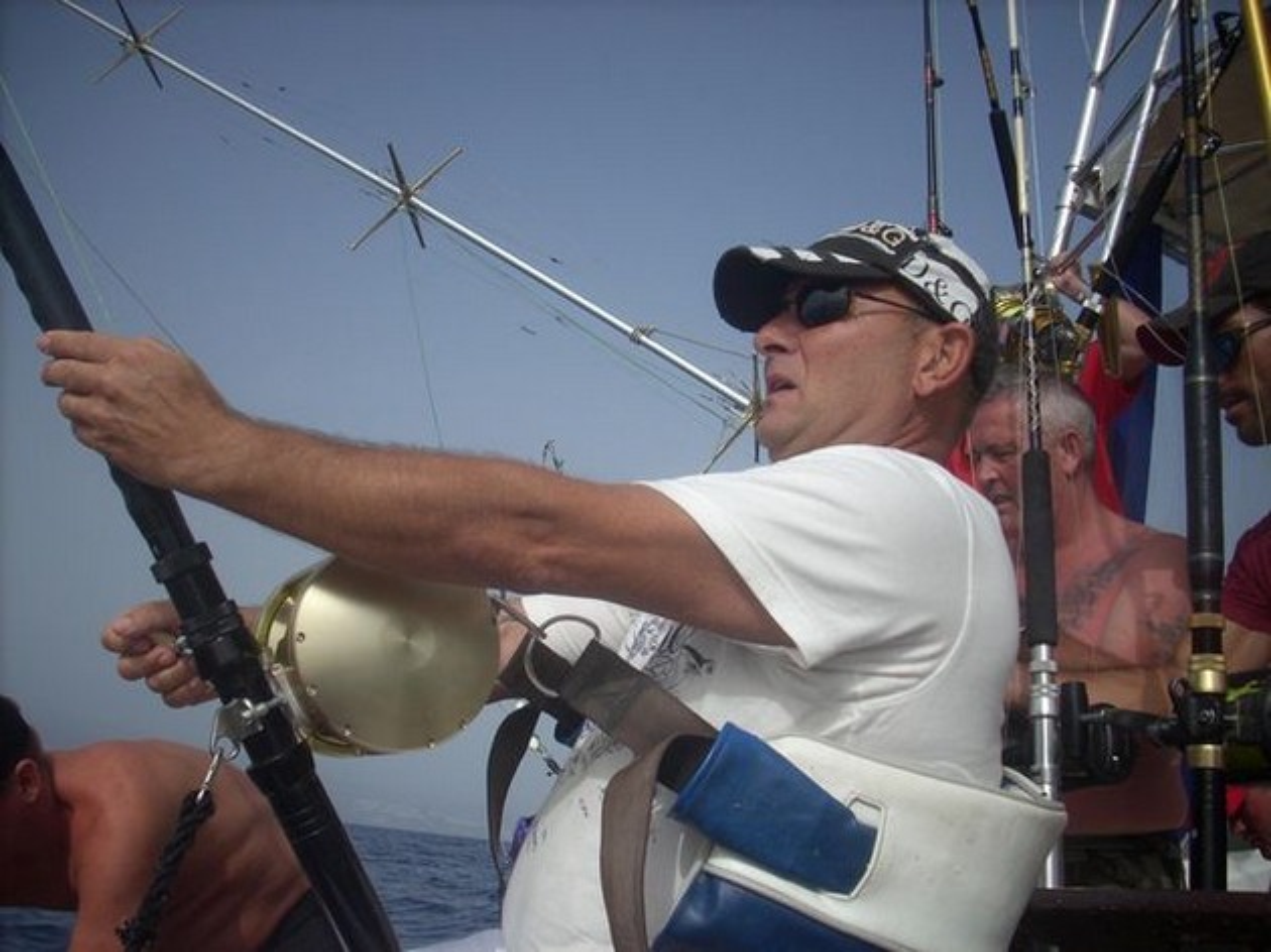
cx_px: 636
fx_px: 1358
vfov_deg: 38.6
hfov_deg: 50.2
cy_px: 476
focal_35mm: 37
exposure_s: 1/522
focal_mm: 6.2
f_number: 5.6
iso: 64
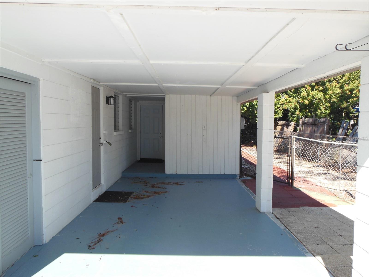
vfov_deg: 48.2
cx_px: 184
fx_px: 309
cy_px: 138
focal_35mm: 29
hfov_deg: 61.7
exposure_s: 1/400
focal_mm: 5.2
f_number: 3.3
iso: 125
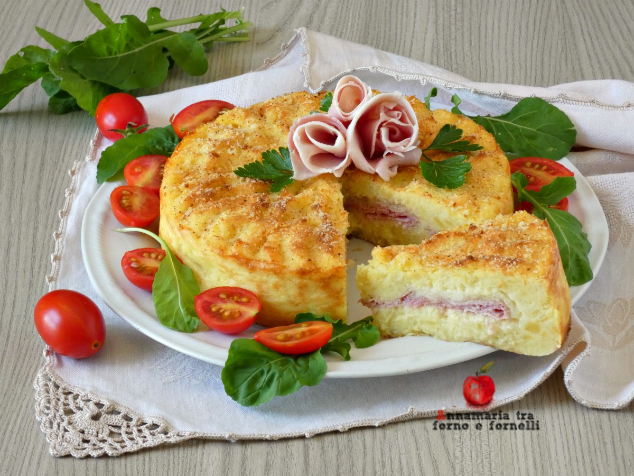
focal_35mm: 110
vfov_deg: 13.5
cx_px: 317
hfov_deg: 17.9
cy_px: 238
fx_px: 2015
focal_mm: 19.7
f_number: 6.3
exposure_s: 1/80
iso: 400
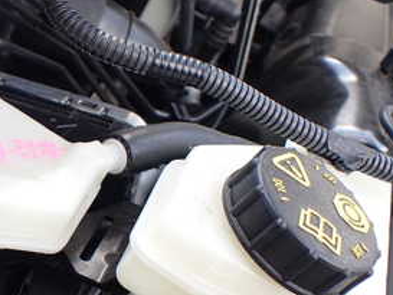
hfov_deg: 27.9
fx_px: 750
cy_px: 229
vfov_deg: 22.0
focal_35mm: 66
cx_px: 16
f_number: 2.3
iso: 100
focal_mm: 5.4
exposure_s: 1/200
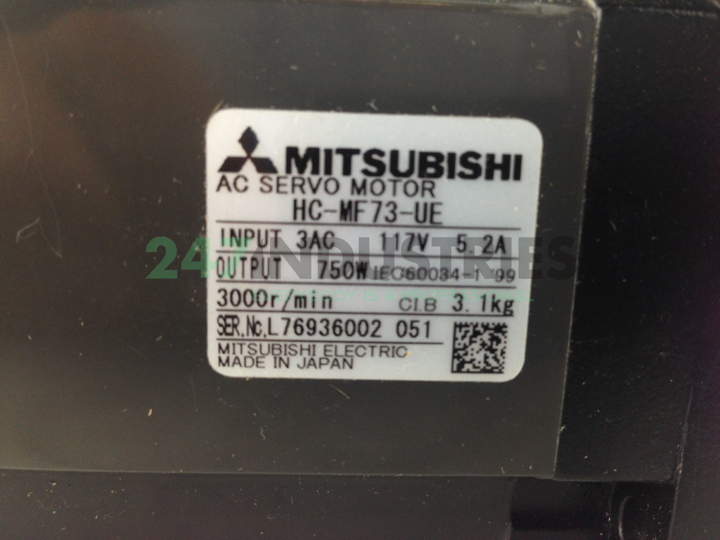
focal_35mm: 33
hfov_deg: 55.4
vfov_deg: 42.9
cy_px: 270
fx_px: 686
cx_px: 360
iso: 50
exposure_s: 1/40
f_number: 2.4
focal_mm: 4.12
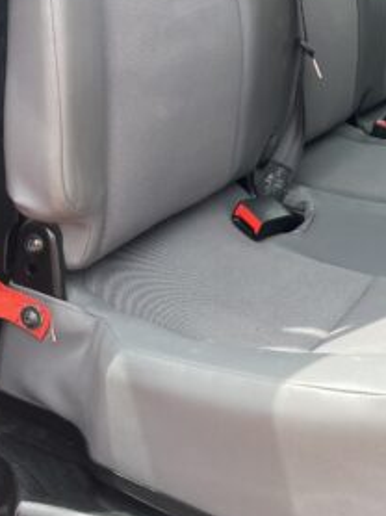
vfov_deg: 30.3
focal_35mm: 59
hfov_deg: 23.7
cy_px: -7
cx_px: 383
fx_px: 879
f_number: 1.6
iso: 50
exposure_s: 1/487
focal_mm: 5.1
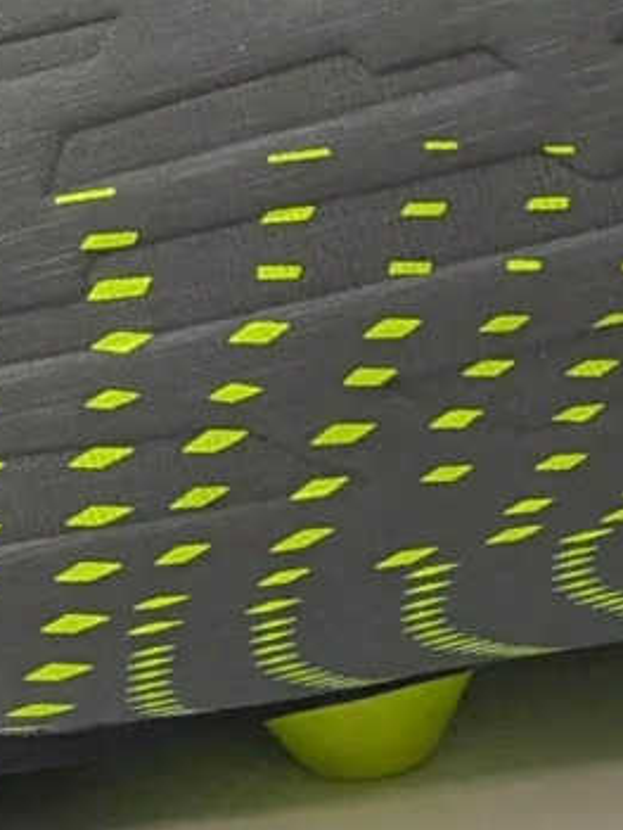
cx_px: 801
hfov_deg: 8.0
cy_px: 55
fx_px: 4386
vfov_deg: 10.7
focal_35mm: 183
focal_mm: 5.43
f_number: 1.89
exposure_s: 1/100
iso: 545
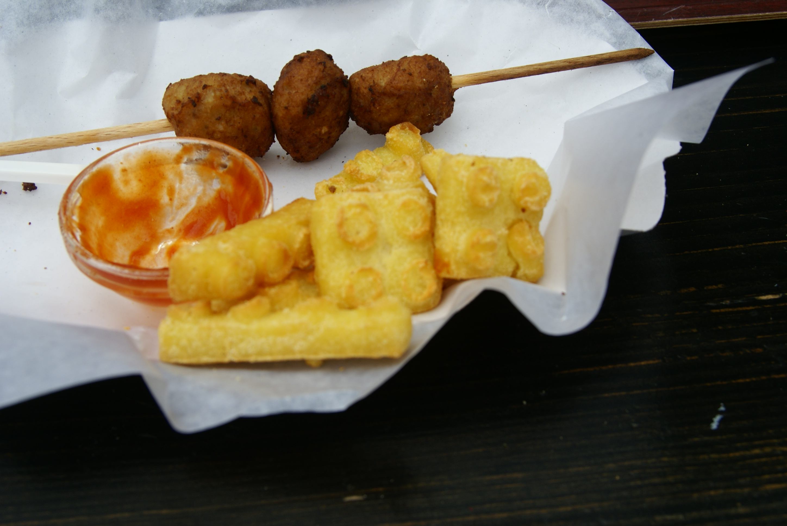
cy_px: 263
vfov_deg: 25.8
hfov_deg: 37.8
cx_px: 394
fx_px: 1149
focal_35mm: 52
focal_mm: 35
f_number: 8
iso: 100
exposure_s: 1/80
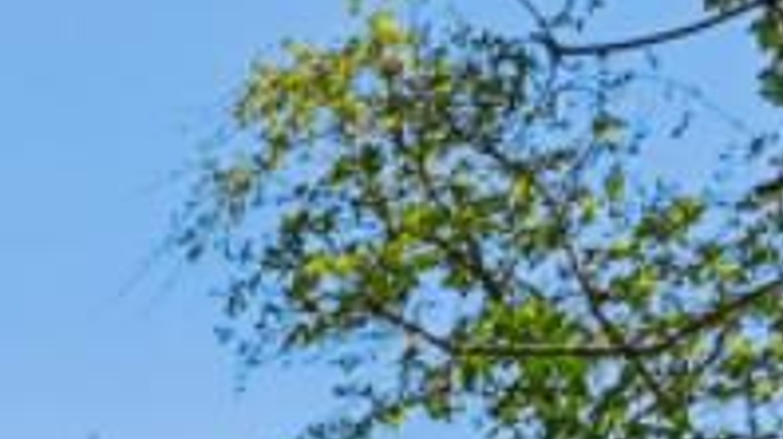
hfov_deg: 9.1
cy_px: 1768
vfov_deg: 5.8
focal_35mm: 179
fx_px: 3713
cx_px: -1756
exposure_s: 1/200
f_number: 11
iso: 800
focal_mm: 22.5
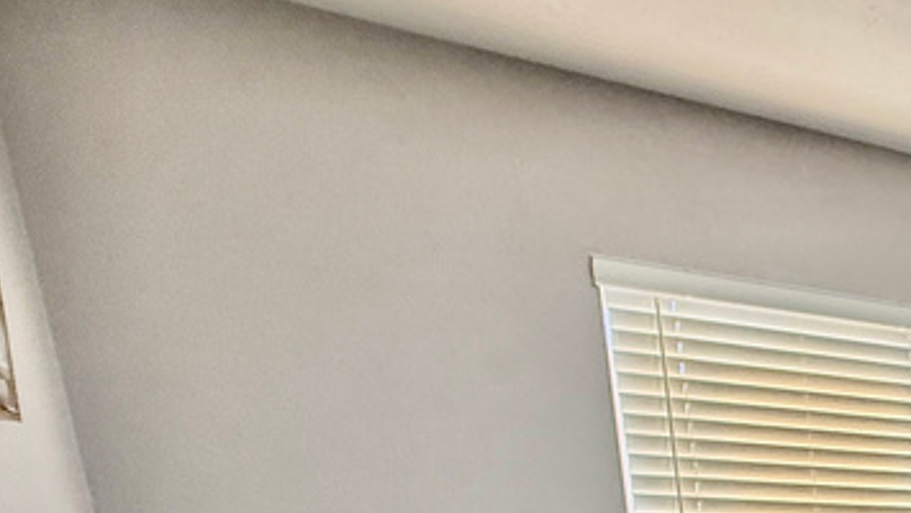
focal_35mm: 44
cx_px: 1214
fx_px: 1063
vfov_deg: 21.1
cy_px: 849
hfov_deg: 32.9
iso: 200
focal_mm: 2.22
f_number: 2.2
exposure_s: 1/120
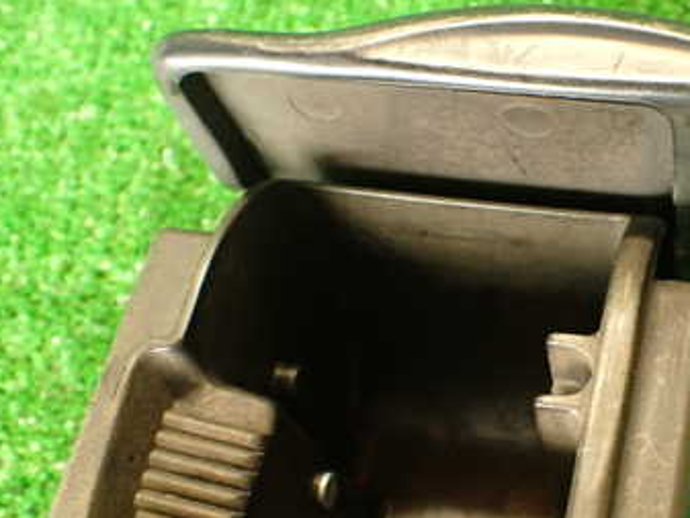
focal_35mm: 57
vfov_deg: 25.5
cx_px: 534
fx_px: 1137
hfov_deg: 33.0
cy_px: 360
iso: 640
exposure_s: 1/30
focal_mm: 5.79
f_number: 2.4
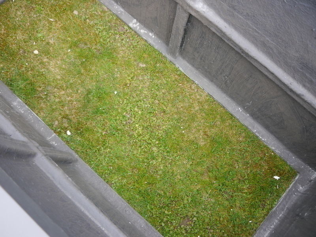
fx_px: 256
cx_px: 158
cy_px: 118
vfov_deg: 49.7
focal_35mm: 28
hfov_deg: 63.4
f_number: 3.5
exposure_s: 1/125
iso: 160
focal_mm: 14
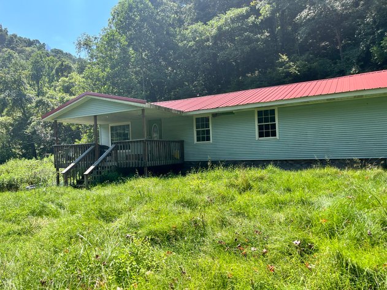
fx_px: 291
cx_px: 194
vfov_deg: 53.0
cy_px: 145
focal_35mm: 26
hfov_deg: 67.3
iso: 50
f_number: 1.6
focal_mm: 5.1
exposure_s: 1/1422
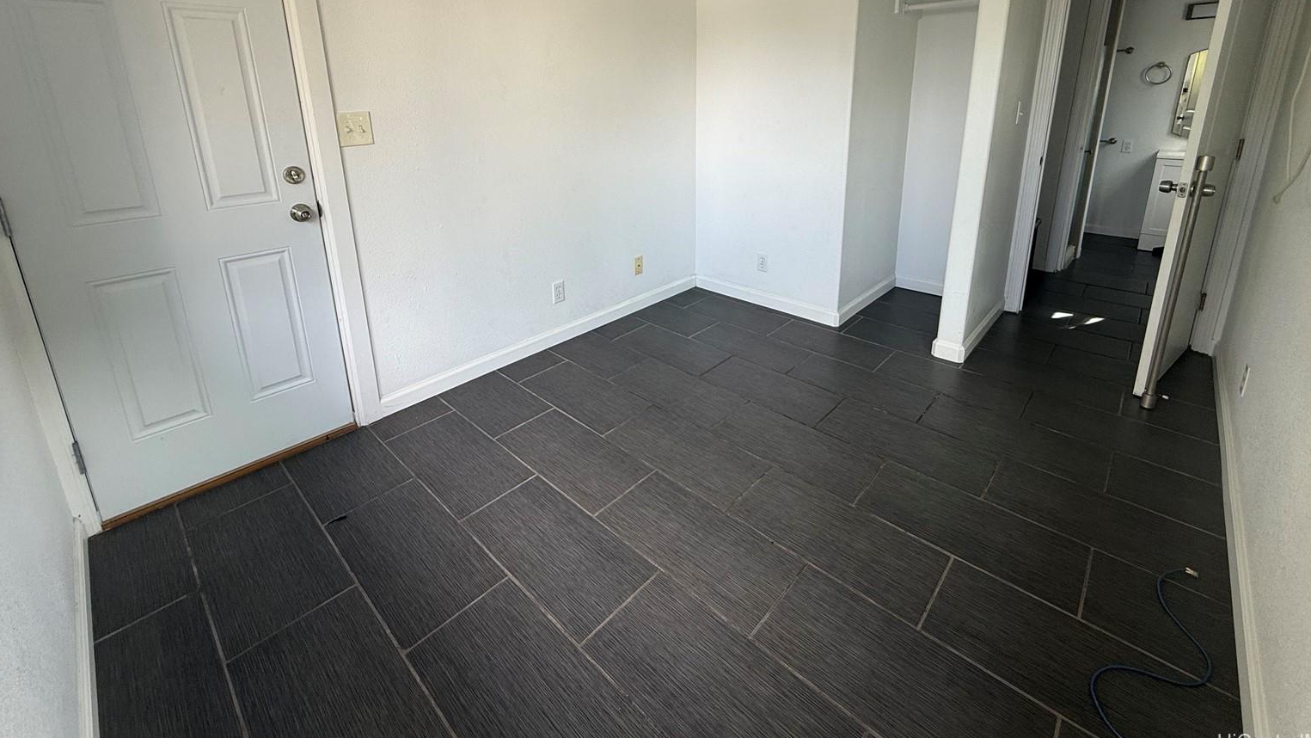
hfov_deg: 99.4
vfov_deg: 65.0
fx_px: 556
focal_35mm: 16
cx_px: 657
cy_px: 234
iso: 50
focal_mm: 2.22
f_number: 2.2
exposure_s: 1/99
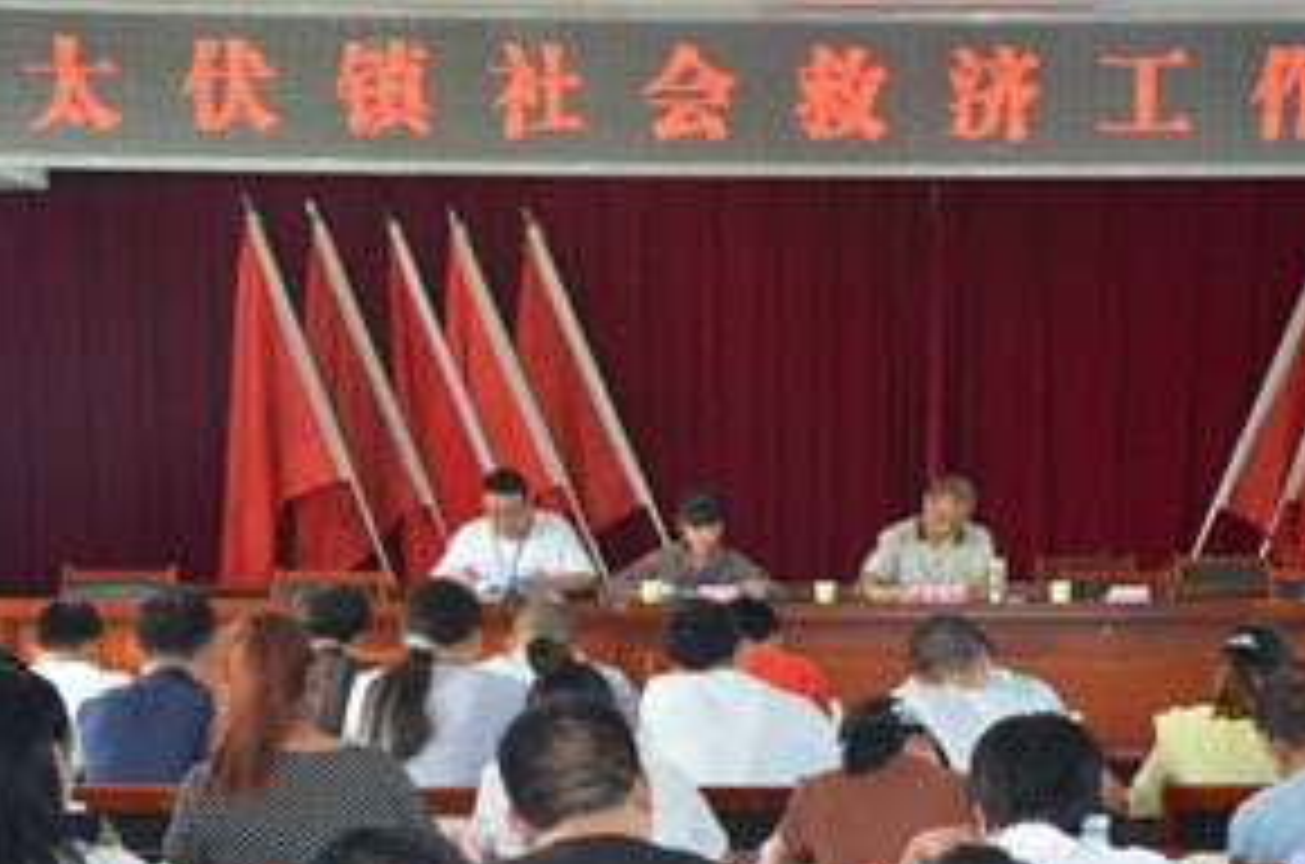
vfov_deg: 15.3
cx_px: 958
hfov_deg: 23.0
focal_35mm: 88
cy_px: 740
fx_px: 3183
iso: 800
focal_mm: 34
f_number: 4.2
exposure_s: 1/60
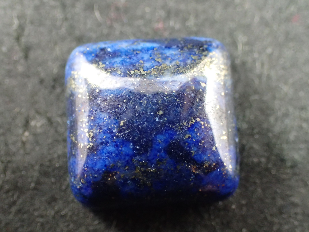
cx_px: 154
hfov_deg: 29.8
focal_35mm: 65
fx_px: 580
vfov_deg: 22.6
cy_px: 116
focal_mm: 11.78
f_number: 3.8
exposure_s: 1/60
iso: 1000
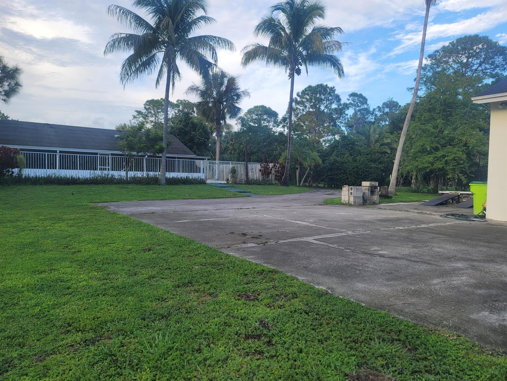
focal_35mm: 25
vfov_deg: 54.9
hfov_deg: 69.4
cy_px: 190
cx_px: 254
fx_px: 366
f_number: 1.8
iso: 20
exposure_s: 1/192
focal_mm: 7
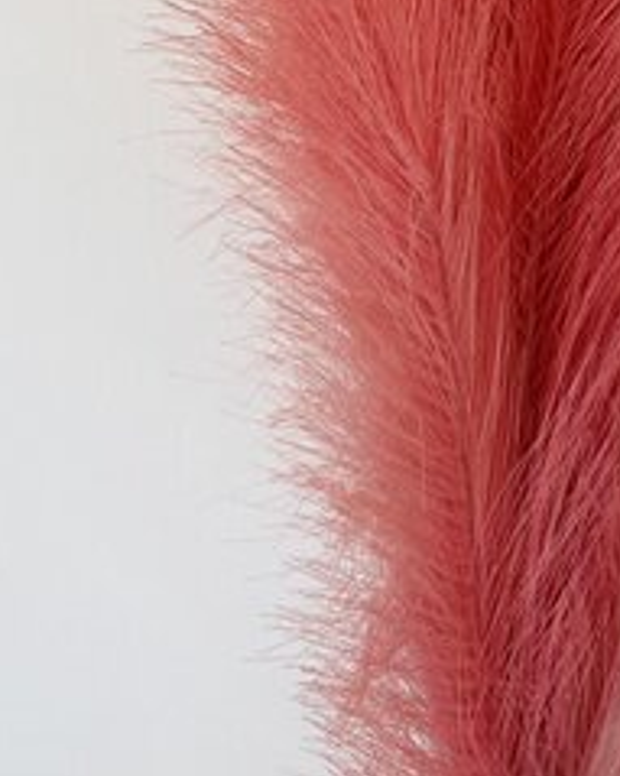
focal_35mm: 85
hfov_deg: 17.7
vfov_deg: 20.2
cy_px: -289
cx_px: 597
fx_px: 1951
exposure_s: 1/100
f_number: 1.8
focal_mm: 4.25
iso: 40
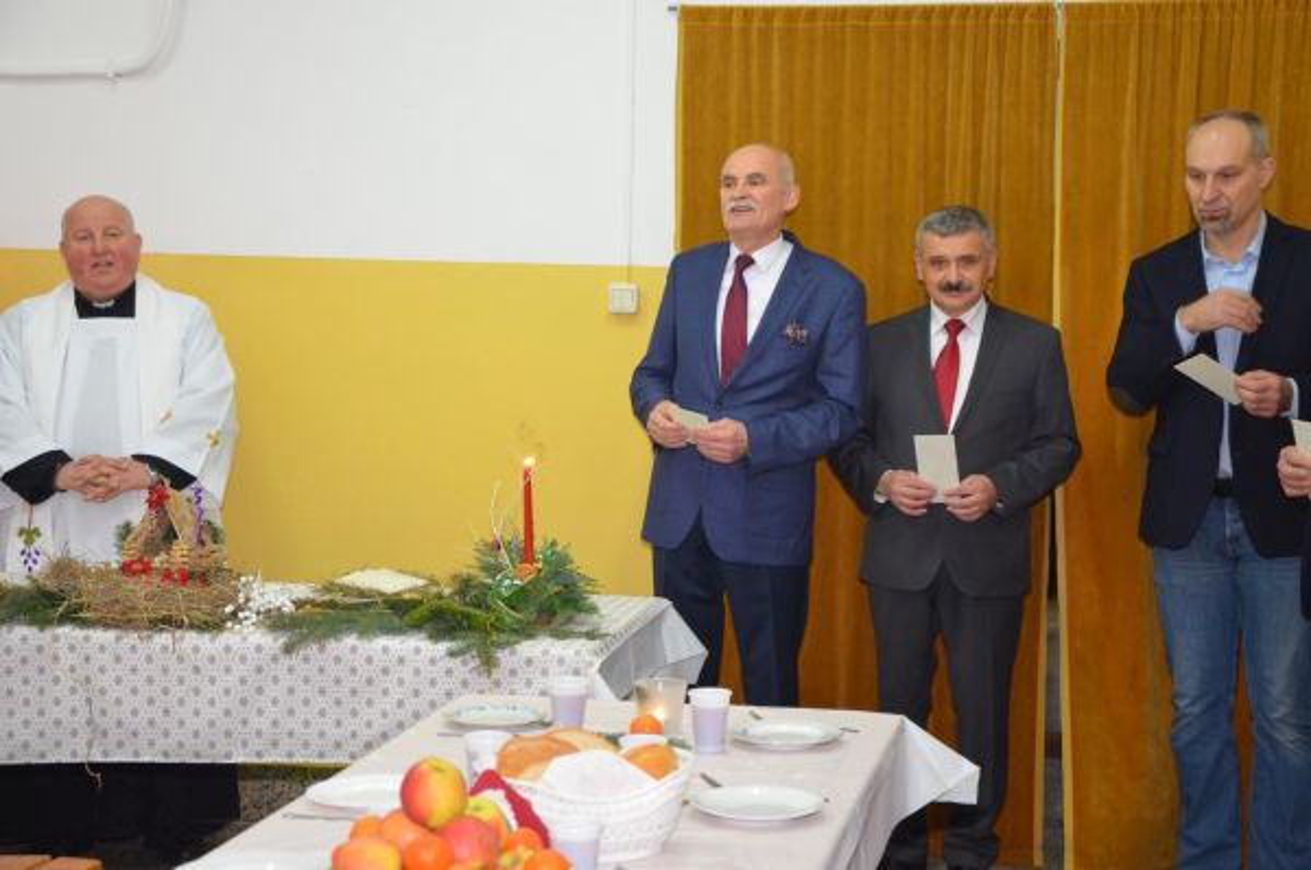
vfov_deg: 21.5
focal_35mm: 63
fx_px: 2291
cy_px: 435
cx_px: 656
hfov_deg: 31.9
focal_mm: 42
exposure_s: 1/60
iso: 1400
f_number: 4.8
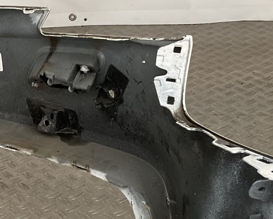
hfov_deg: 22.5
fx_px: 646
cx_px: -27
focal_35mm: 80
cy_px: 195
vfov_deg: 18.9
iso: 50
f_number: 1.8
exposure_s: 1/60
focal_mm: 3
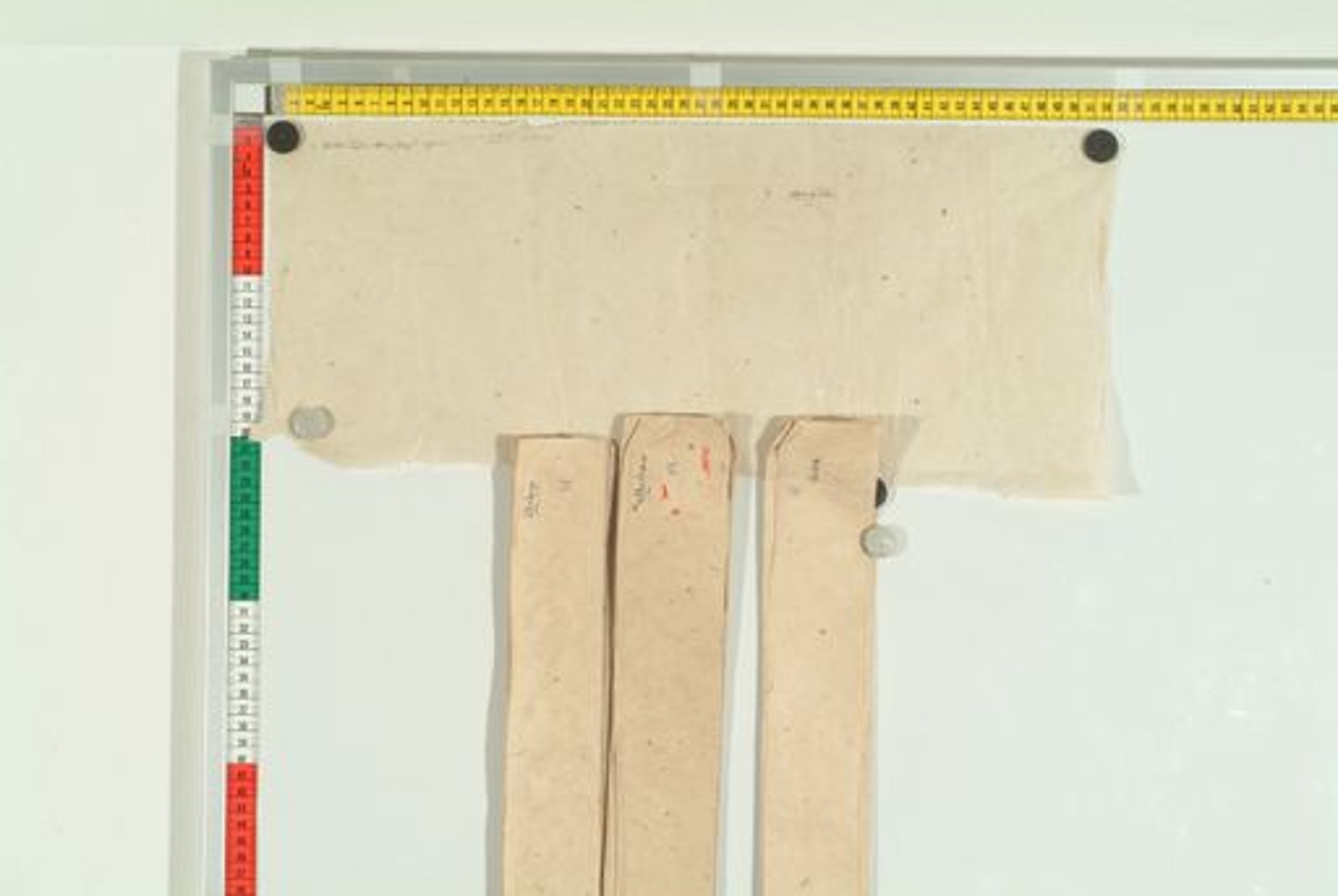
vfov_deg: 15.5
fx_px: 3294
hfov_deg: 23.0
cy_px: 448
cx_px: 669
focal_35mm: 88
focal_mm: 59
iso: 160
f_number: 13
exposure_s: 1/15
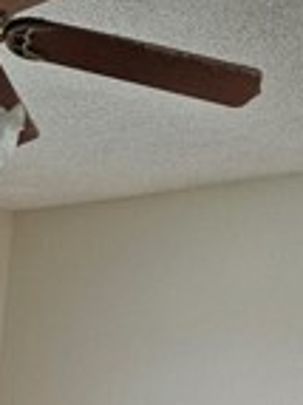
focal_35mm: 103
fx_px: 1204
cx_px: -96
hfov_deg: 13.8
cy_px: 759
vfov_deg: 15.8
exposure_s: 1/207
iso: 200
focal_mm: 5.4
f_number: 1.8
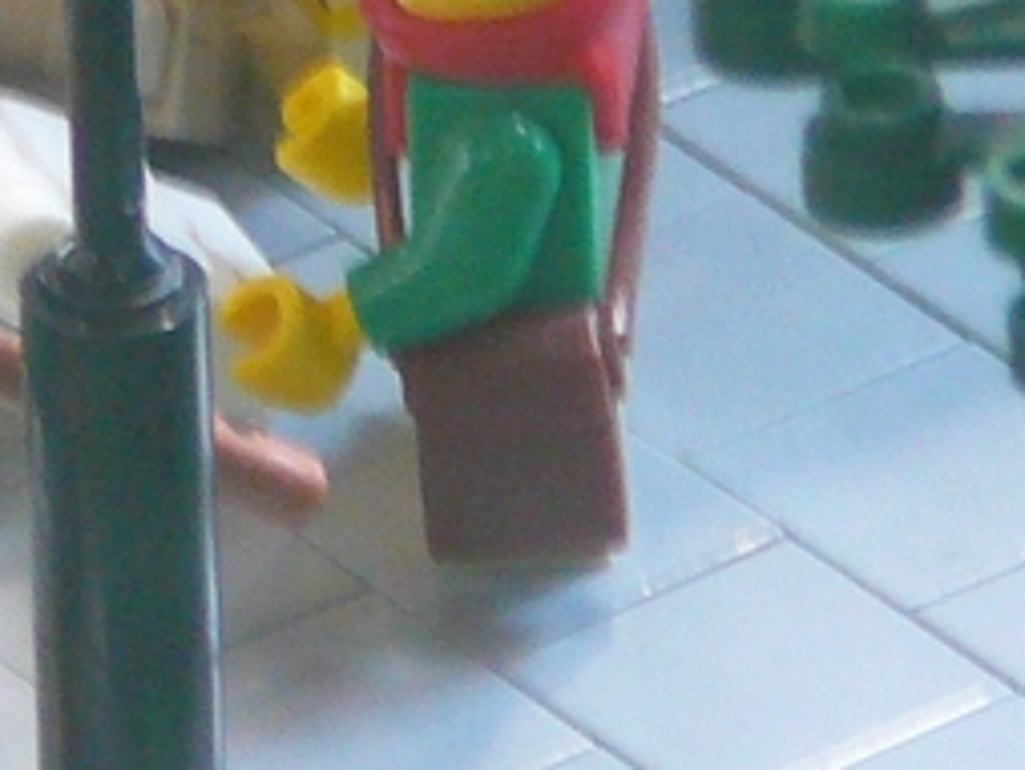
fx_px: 23770
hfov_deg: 2.5
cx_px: -577
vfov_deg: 1.9
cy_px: -254
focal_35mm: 802
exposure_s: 1/8
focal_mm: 30.3
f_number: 4.1
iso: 200
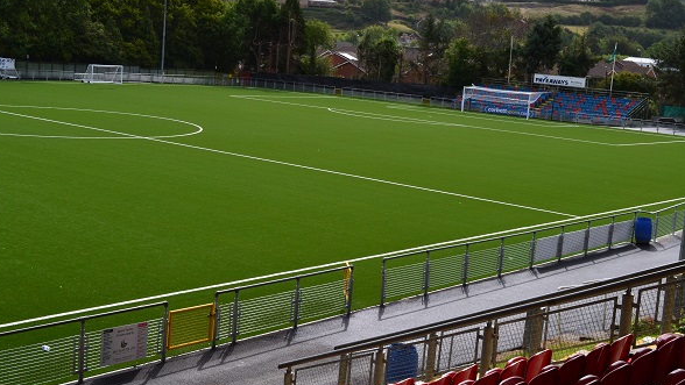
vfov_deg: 22.6
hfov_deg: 39.2
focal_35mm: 53
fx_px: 963
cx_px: 325
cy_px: 174
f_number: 10
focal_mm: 32
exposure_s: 1/250
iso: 400
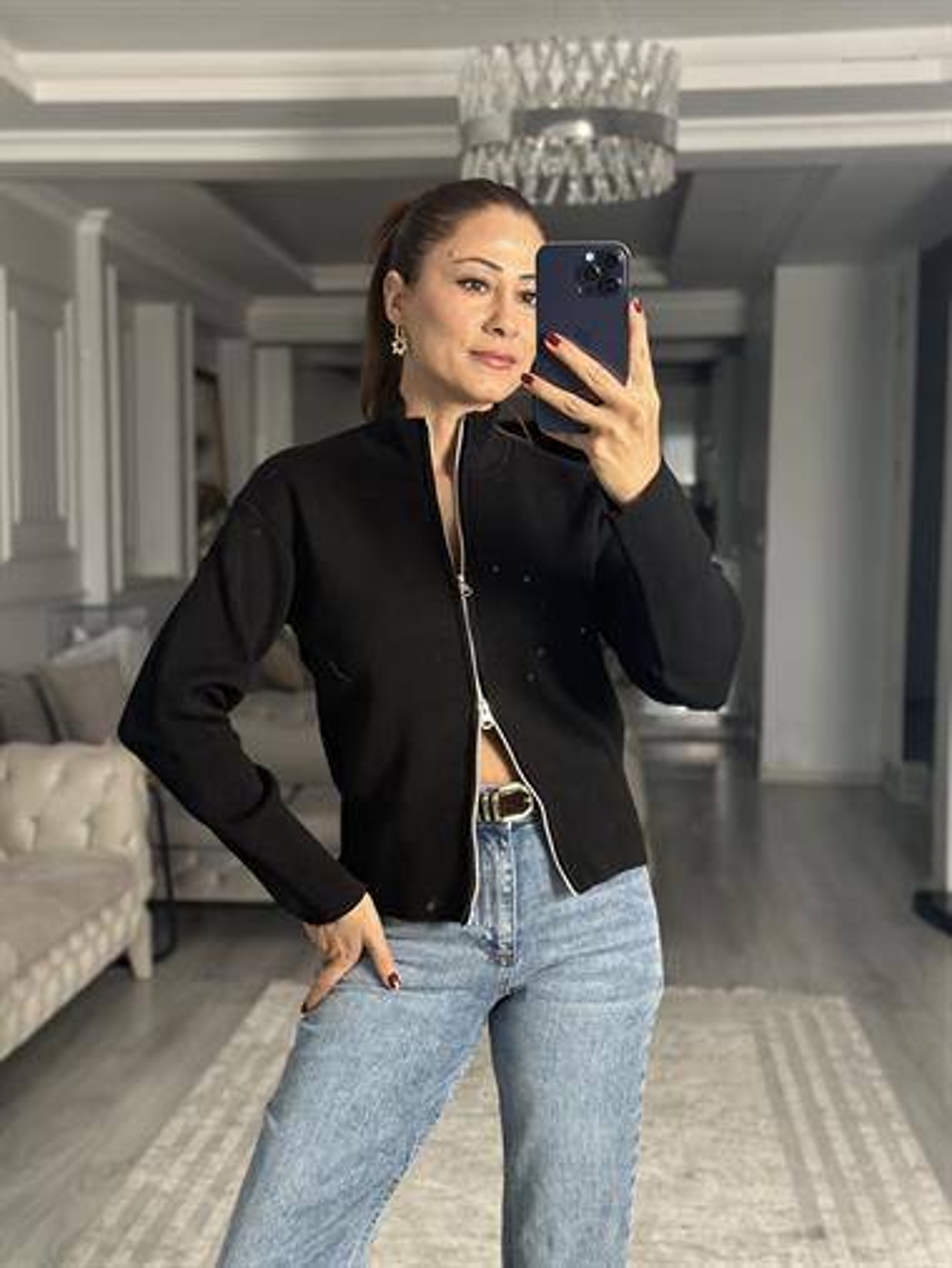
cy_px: 634
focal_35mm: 48
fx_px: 1759
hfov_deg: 30.3
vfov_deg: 39.6
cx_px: 476
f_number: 1.78
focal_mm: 6.86
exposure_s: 1/50
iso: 100
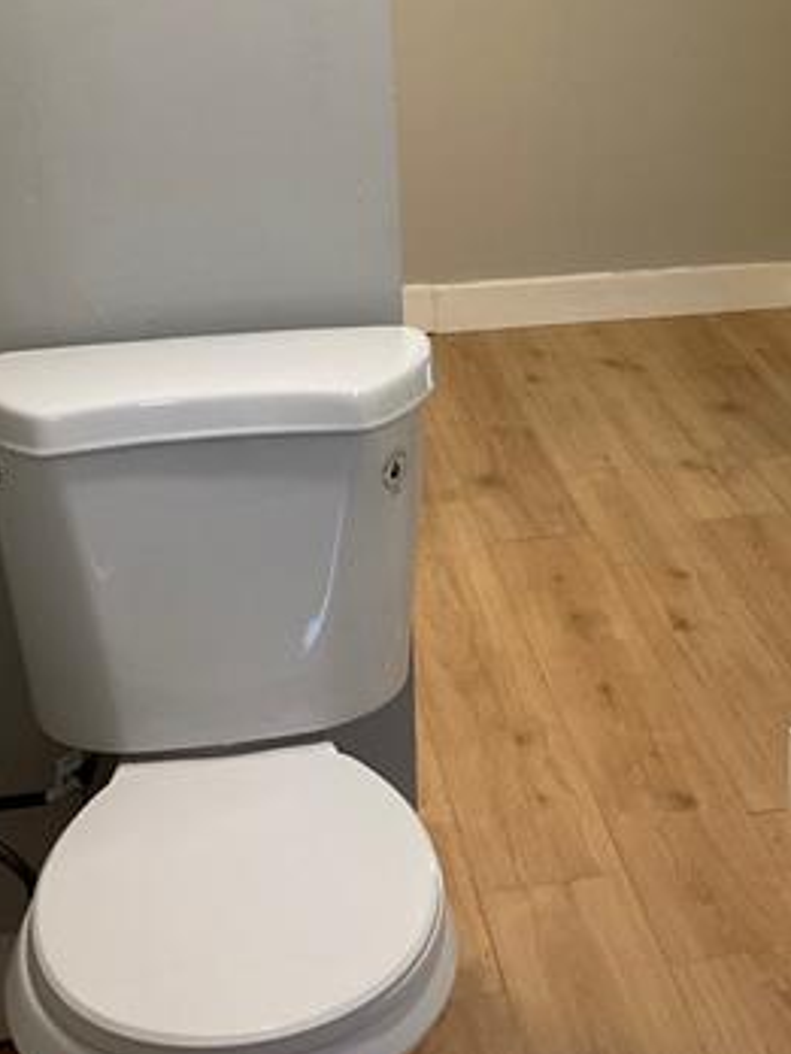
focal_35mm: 64
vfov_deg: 29.6
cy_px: 227
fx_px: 1950
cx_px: 697
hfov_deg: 22.4
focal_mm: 3
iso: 64
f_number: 1.8
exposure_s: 1/60
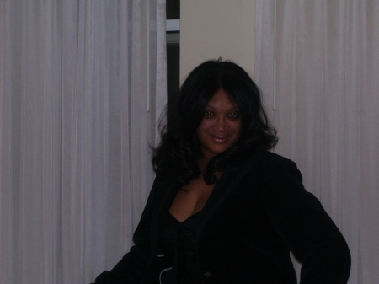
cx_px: 190
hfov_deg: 22.5
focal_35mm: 87
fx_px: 952
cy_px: 142
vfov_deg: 17.0
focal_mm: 14.3
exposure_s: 1/90
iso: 125
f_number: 4.3
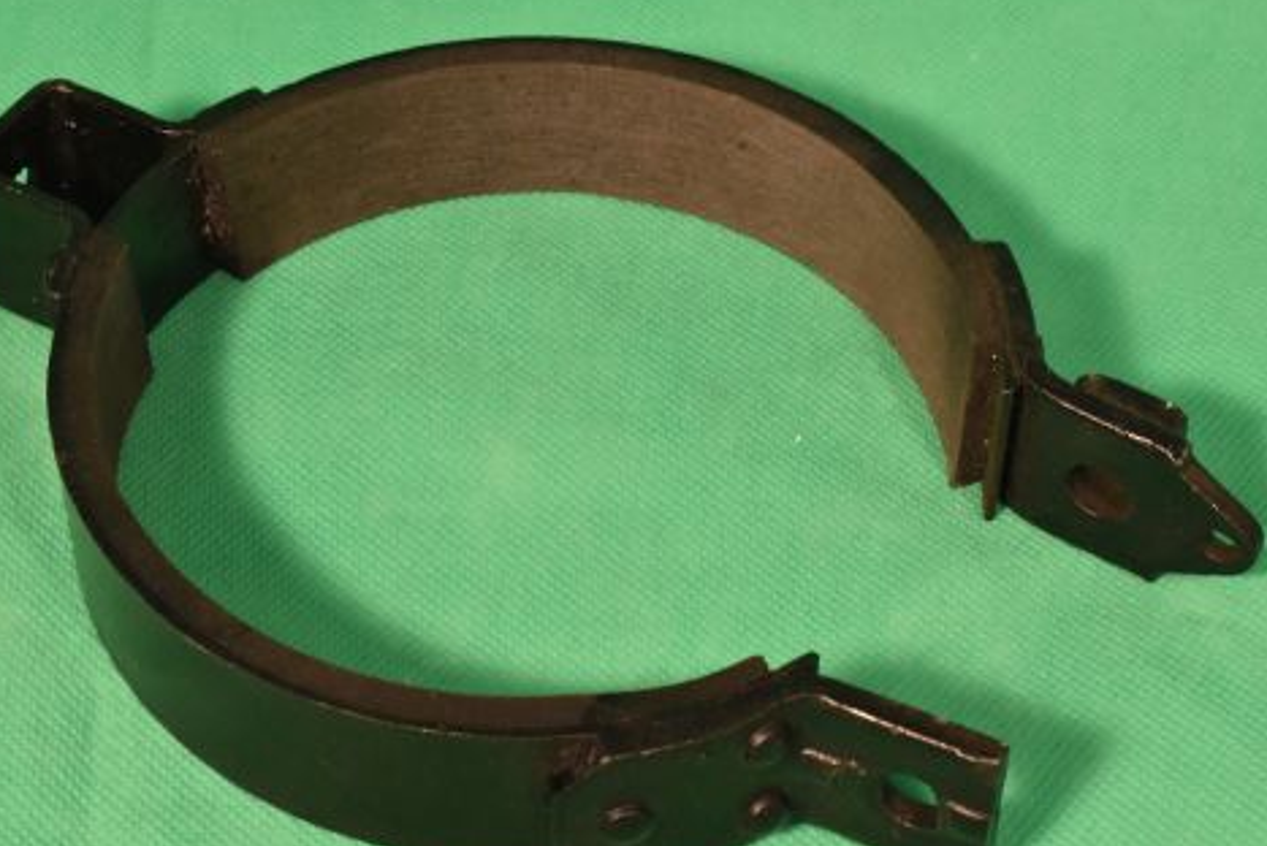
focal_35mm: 87
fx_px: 3051
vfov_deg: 15.8
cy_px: 461
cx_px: 608
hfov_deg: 23.5
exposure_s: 1/80
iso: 1400
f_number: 18
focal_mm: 45
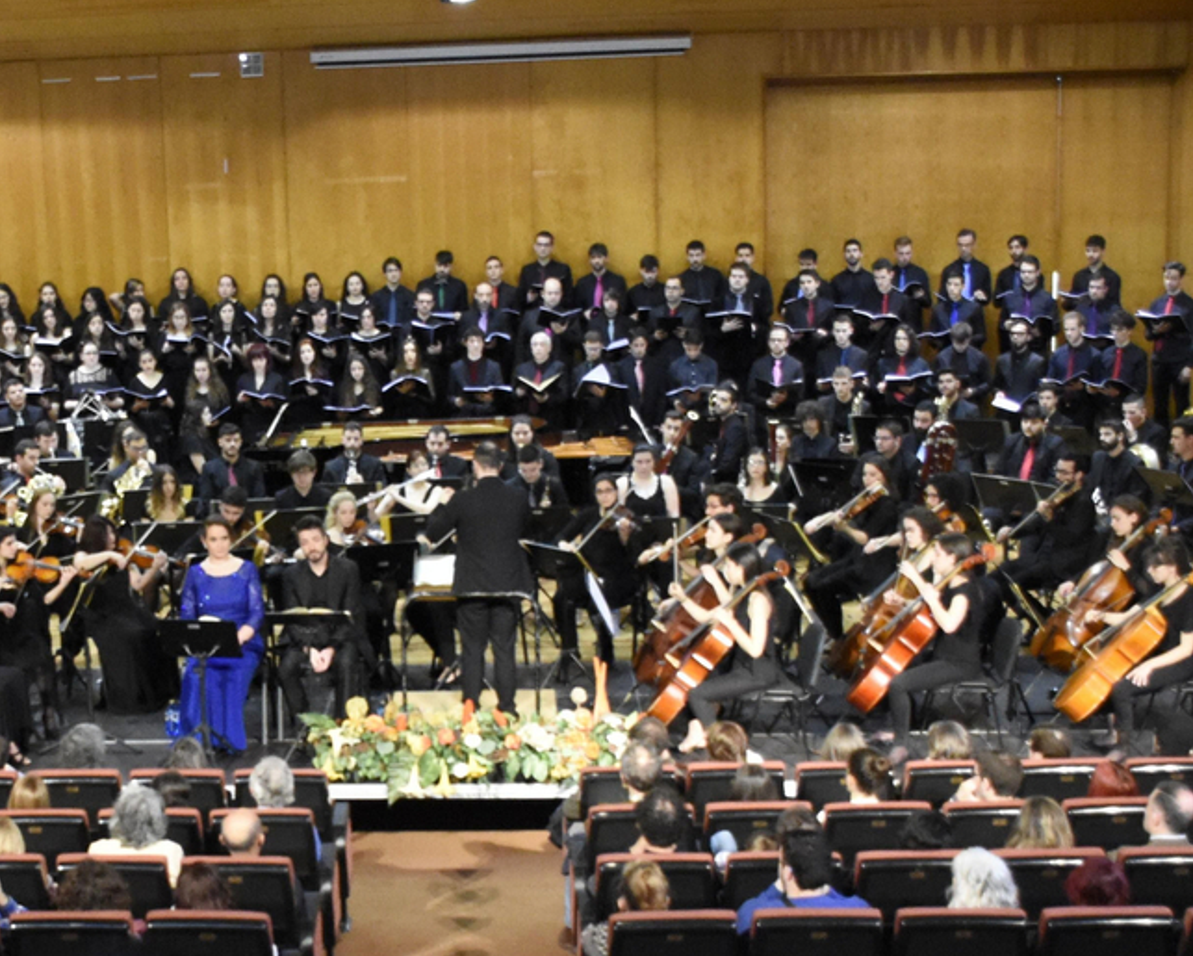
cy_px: 620
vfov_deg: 24.1
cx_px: 208
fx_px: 2225
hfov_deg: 29.2
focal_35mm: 63
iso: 5000
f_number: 4.5
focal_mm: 18
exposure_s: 1/125
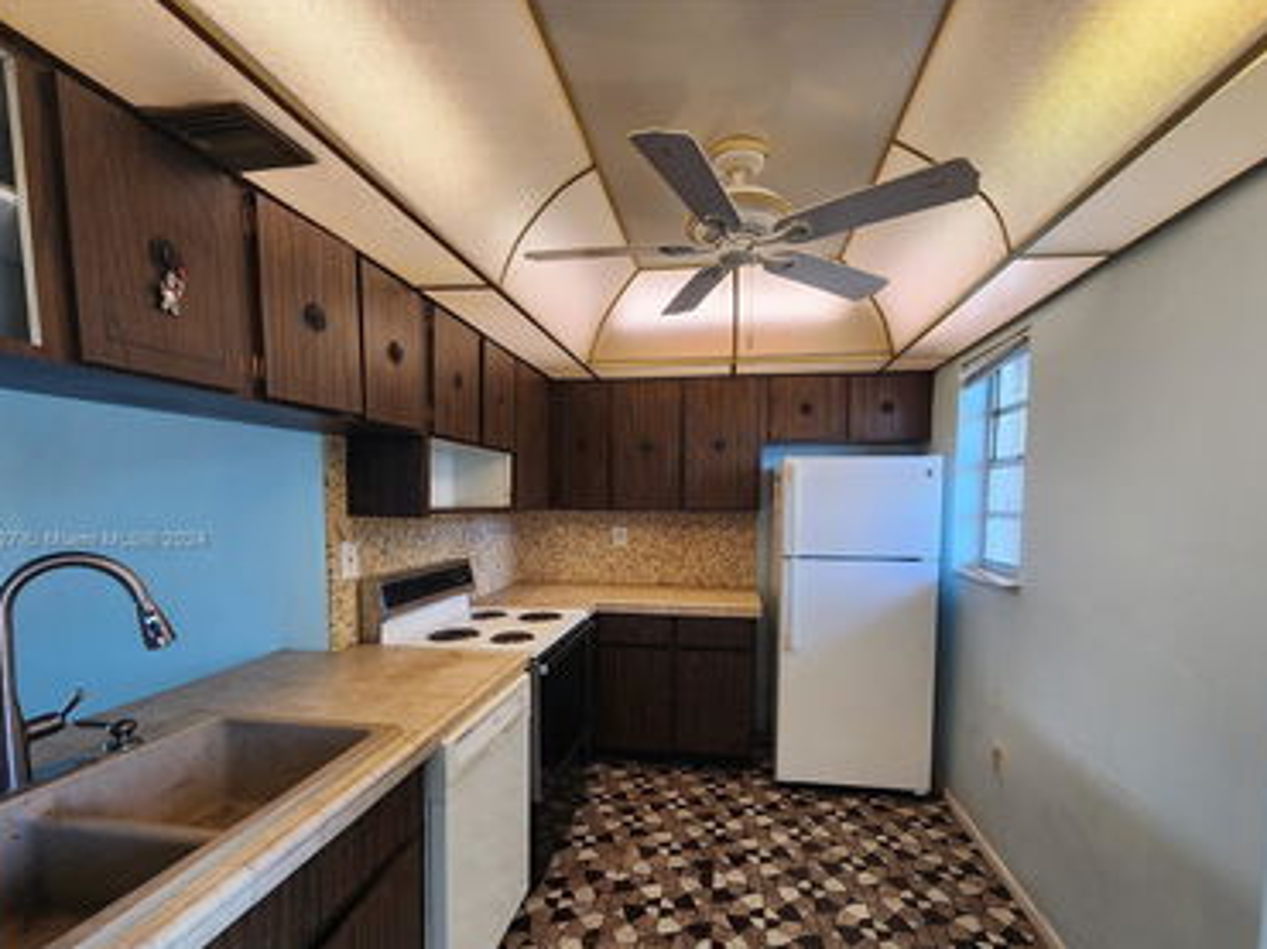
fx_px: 549
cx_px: 645
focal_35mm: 15
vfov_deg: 81.2
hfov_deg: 98.2
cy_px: 541
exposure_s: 1/60
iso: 80
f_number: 2.2
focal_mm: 2.2
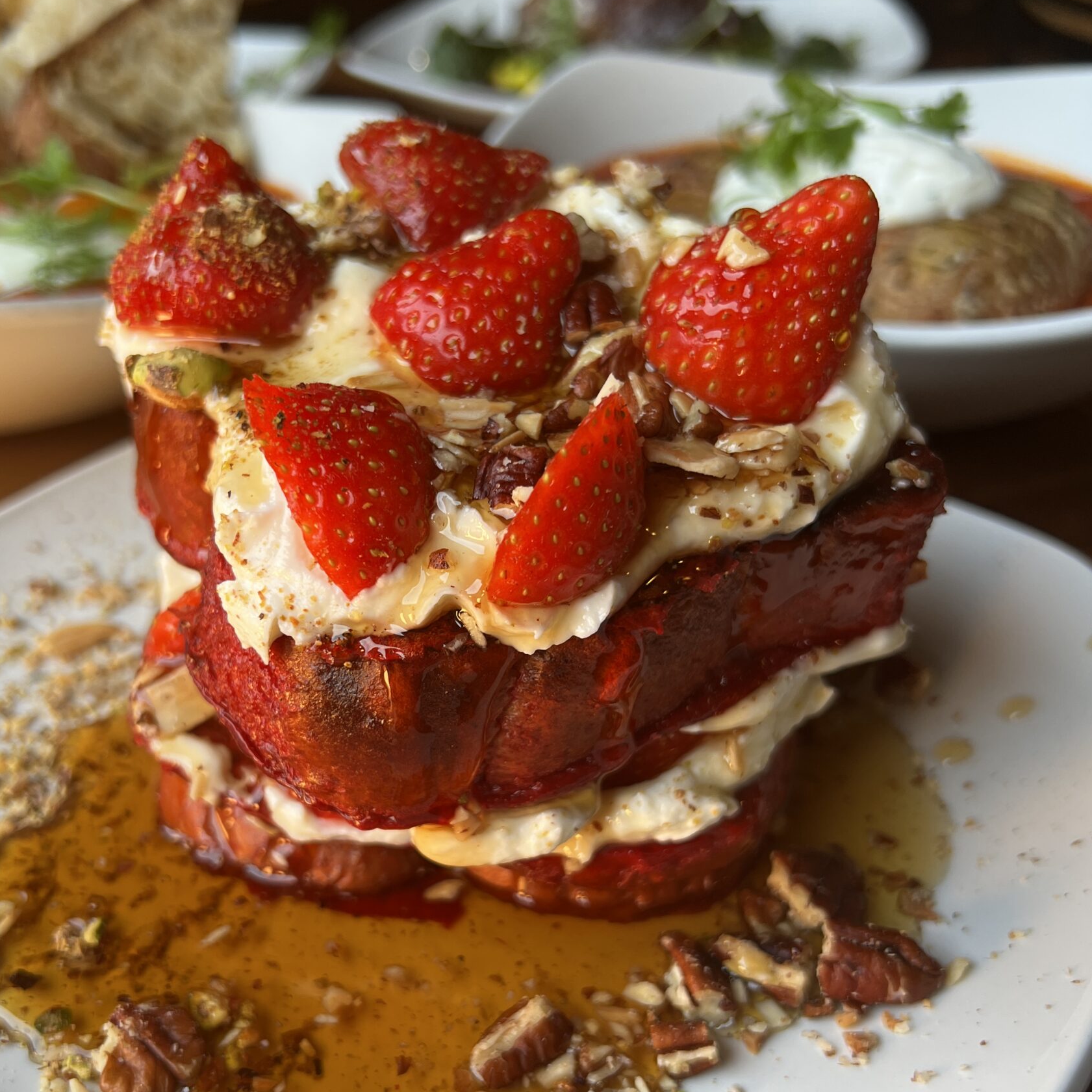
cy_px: 624
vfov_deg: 47.1
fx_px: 1249
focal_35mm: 35
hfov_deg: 47.1
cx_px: 477
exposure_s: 1/100
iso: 40
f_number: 1.5
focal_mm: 5.7
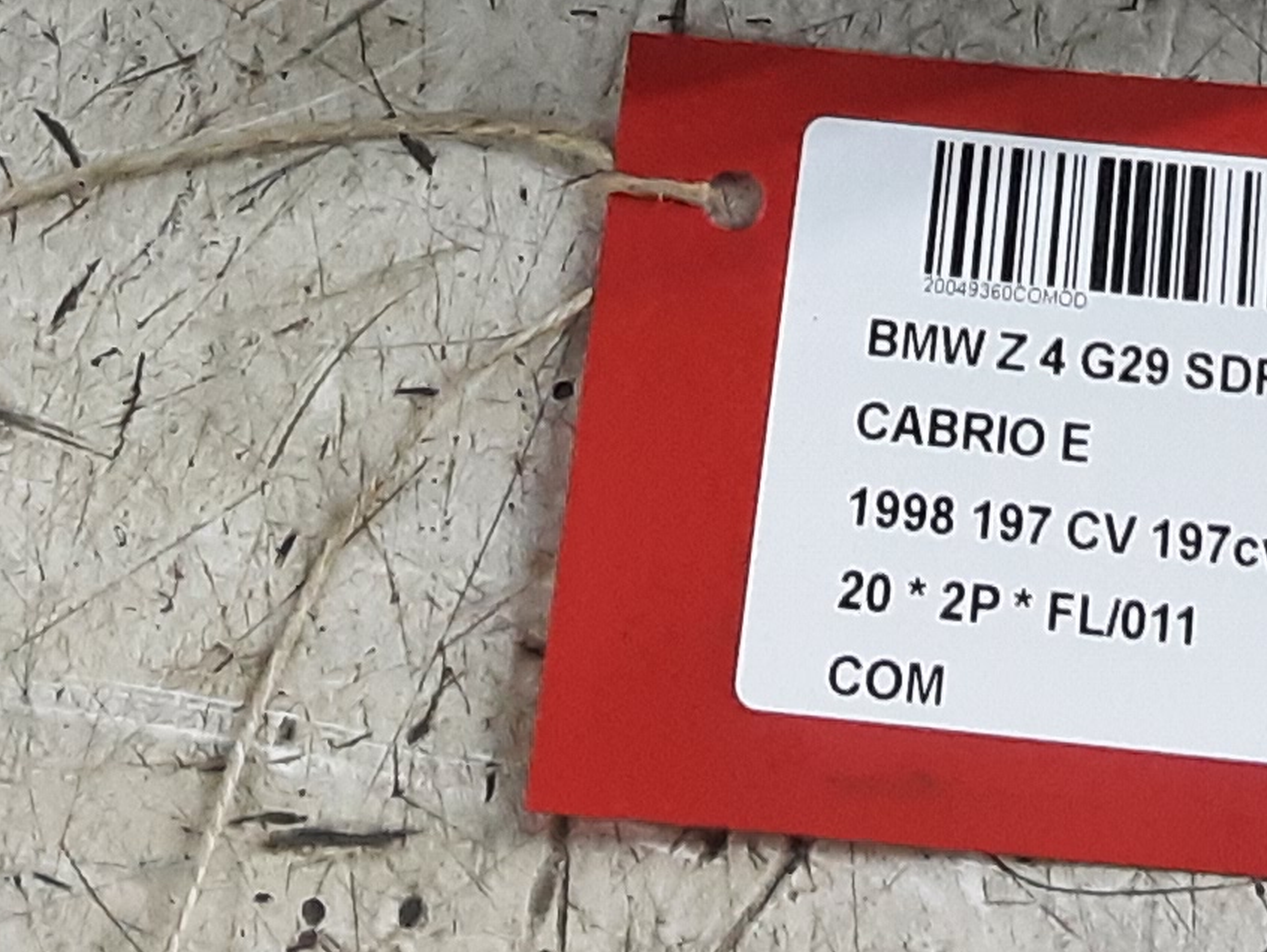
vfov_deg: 12.9
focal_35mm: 104
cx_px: 1064
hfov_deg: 18.7
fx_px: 3808
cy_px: -754
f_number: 1.9
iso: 160
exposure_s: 1/50
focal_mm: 2.91
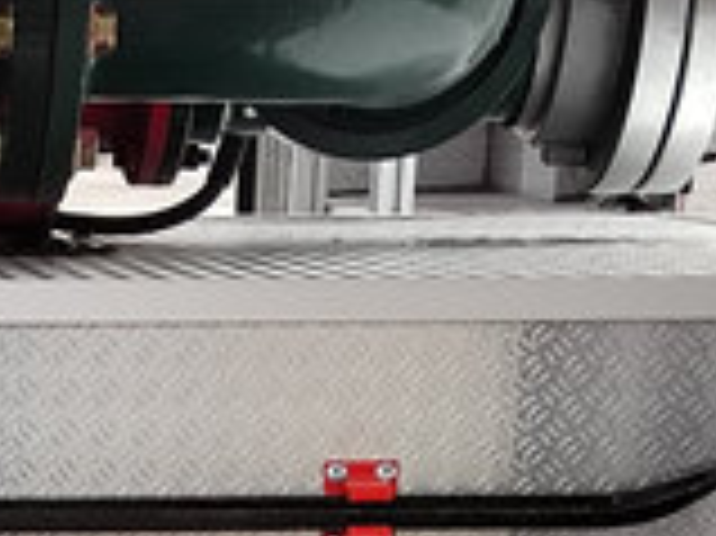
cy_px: 1338
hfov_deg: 11.2
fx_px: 3534
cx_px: -252
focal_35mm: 171
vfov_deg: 7.9
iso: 192
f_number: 1.9
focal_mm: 5.52
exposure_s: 1/100
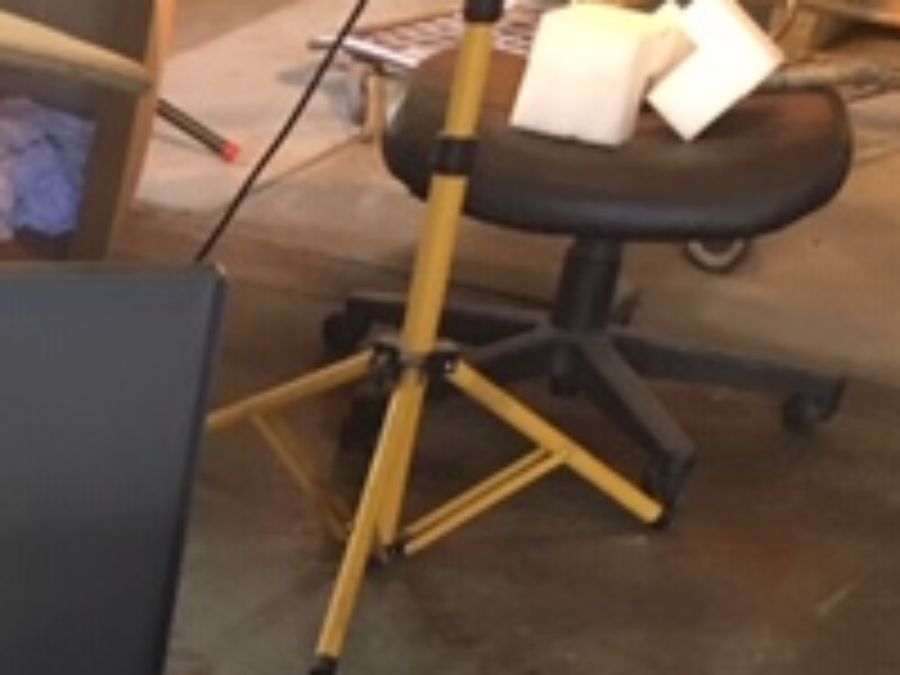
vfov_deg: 14.7
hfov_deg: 18.7
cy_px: 1048
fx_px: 2418
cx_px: -436
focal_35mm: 93
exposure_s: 1/15
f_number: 2.2
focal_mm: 4.15
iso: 80
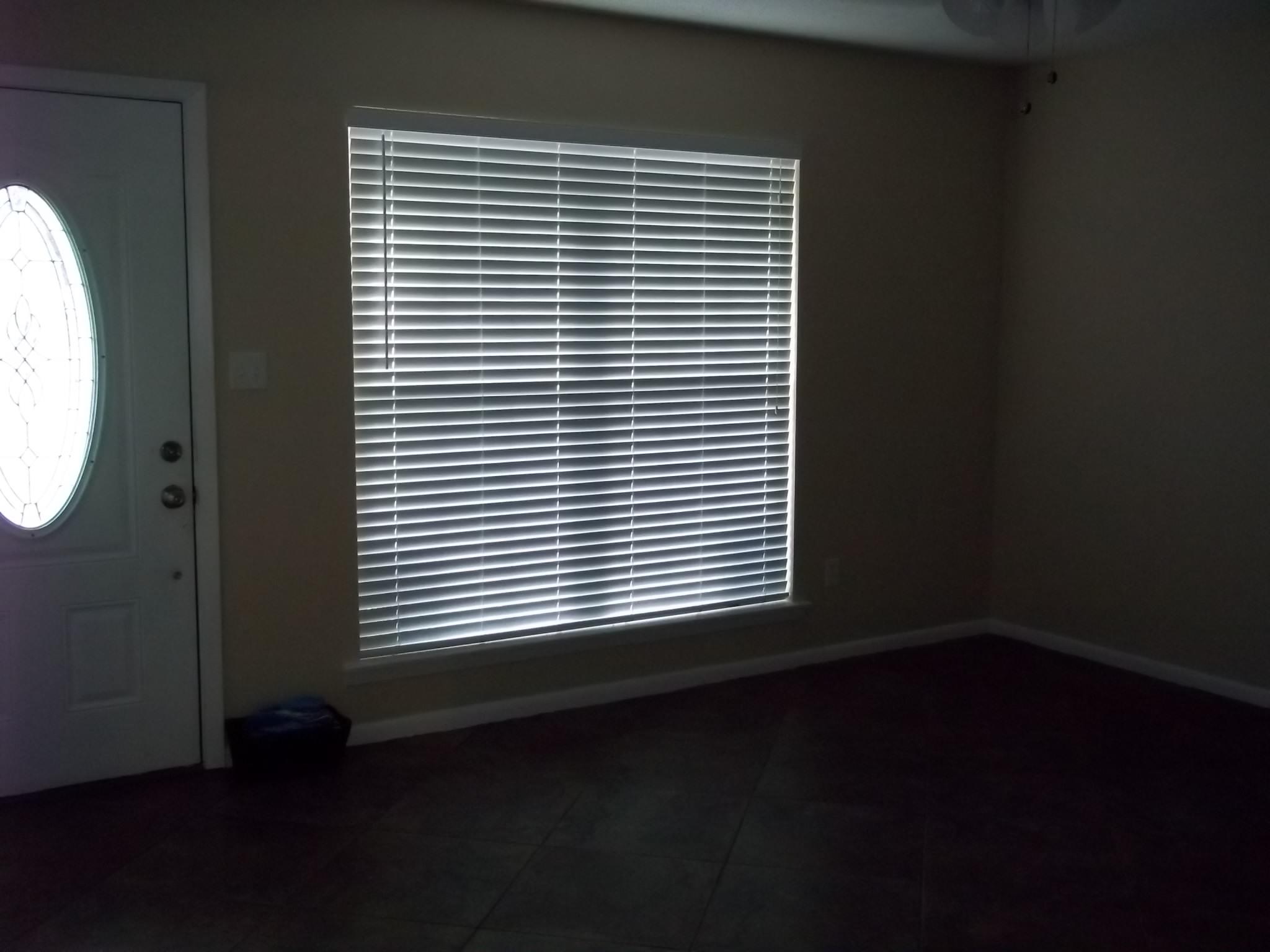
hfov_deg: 51.4
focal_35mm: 36
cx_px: 635
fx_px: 1321
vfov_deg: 39.7
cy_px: 476
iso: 320
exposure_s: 1/30
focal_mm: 6.5
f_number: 3.1
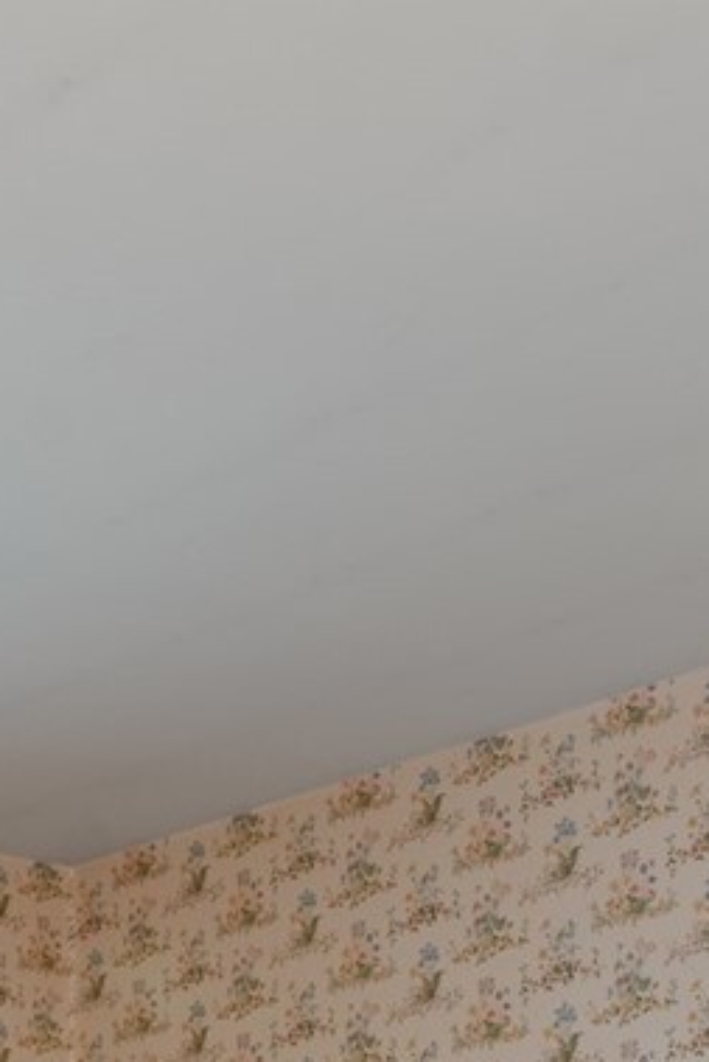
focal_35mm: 86
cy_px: 1579
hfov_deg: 14.1
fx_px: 2538
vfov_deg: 20.4
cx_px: -574
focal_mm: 16
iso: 250
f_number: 9
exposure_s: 1.6
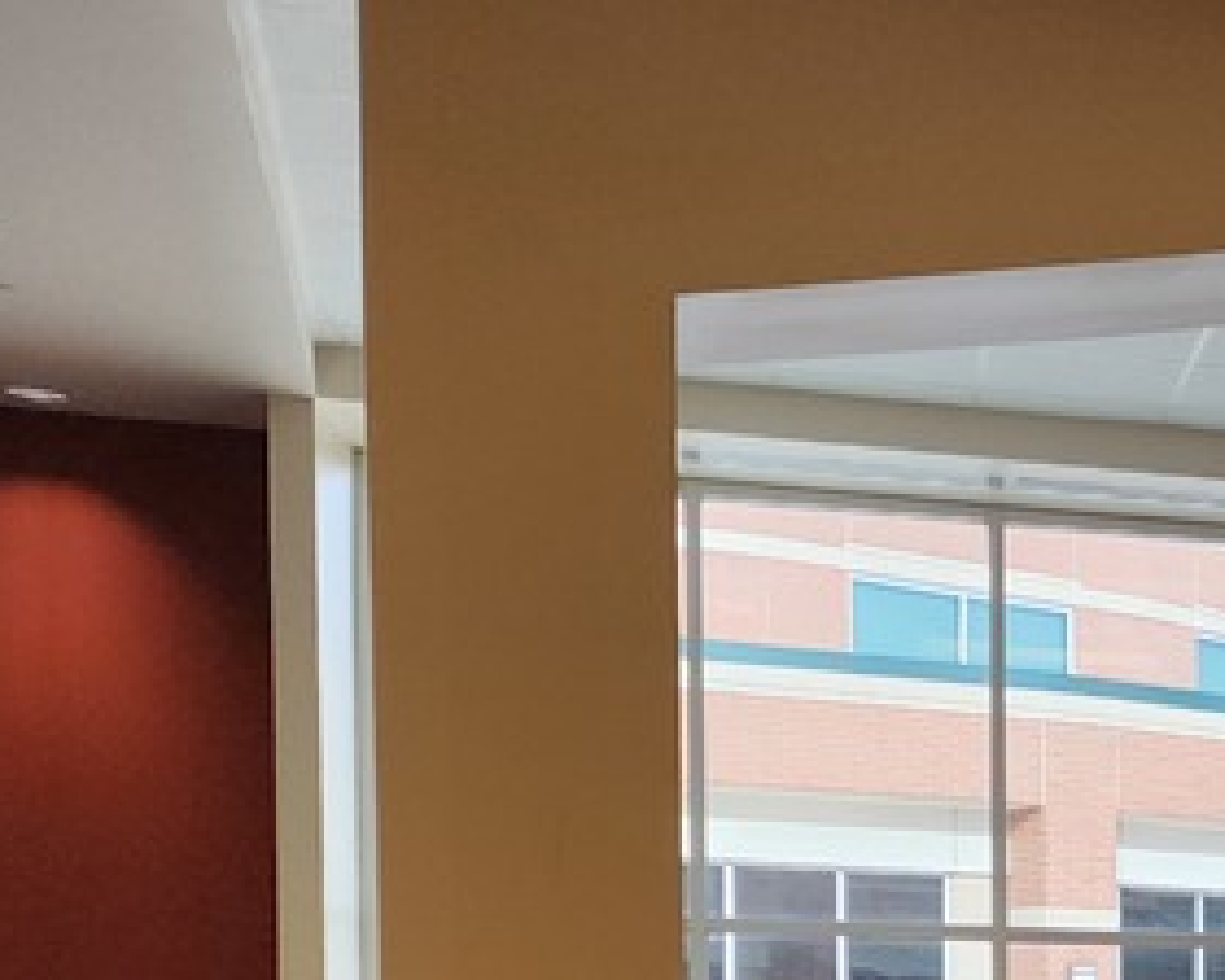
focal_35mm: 82
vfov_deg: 17.6
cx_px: 2078
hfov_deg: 18.9
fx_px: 2973
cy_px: 1260
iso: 200
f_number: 1.8
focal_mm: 6.4
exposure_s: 1/180
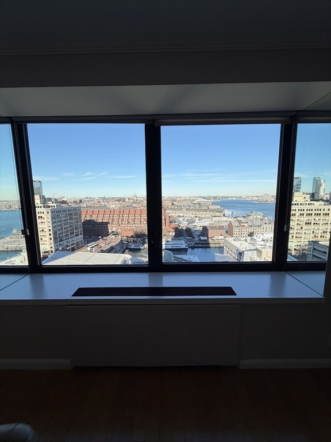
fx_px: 178
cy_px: 221
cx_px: 166
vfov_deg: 102.1
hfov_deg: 85.7
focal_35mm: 14
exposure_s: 1/770
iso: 40
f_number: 2.2
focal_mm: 2.22
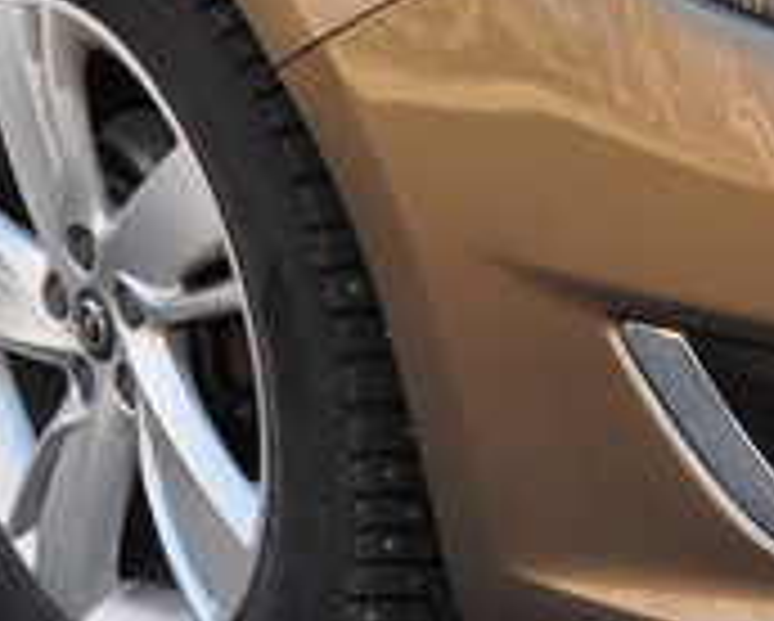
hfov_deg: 13.8
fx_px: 3188
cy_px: -295
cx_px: 576
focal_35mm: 139
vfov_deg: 10.7
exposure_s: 1/60
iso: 400
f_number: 8
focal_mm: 18
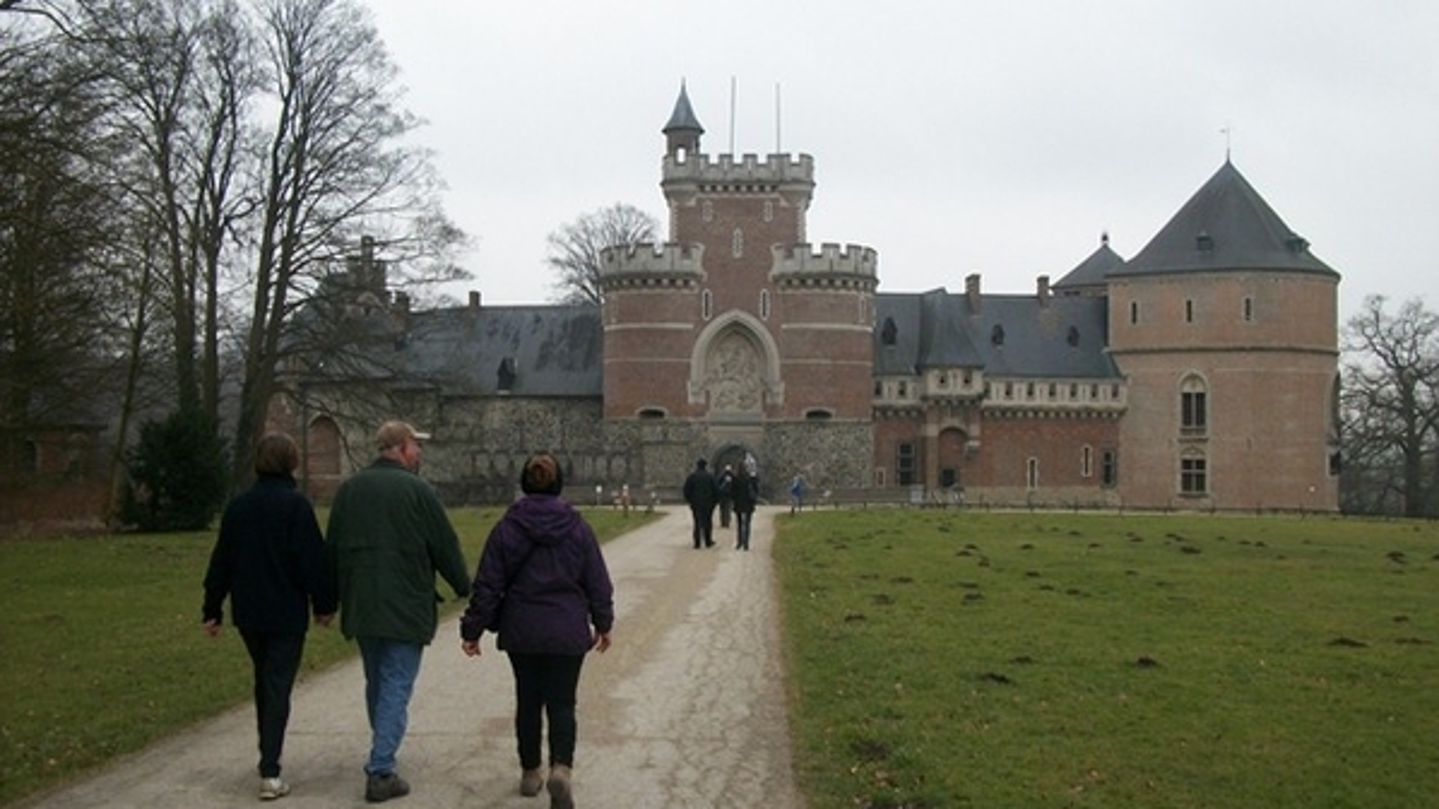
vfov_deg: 33.7
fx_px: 1335
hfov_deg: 56.6
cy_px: 433
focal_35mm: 35
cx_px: 720
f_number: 8.8
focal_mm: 5.7
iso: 80
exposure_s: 1/80
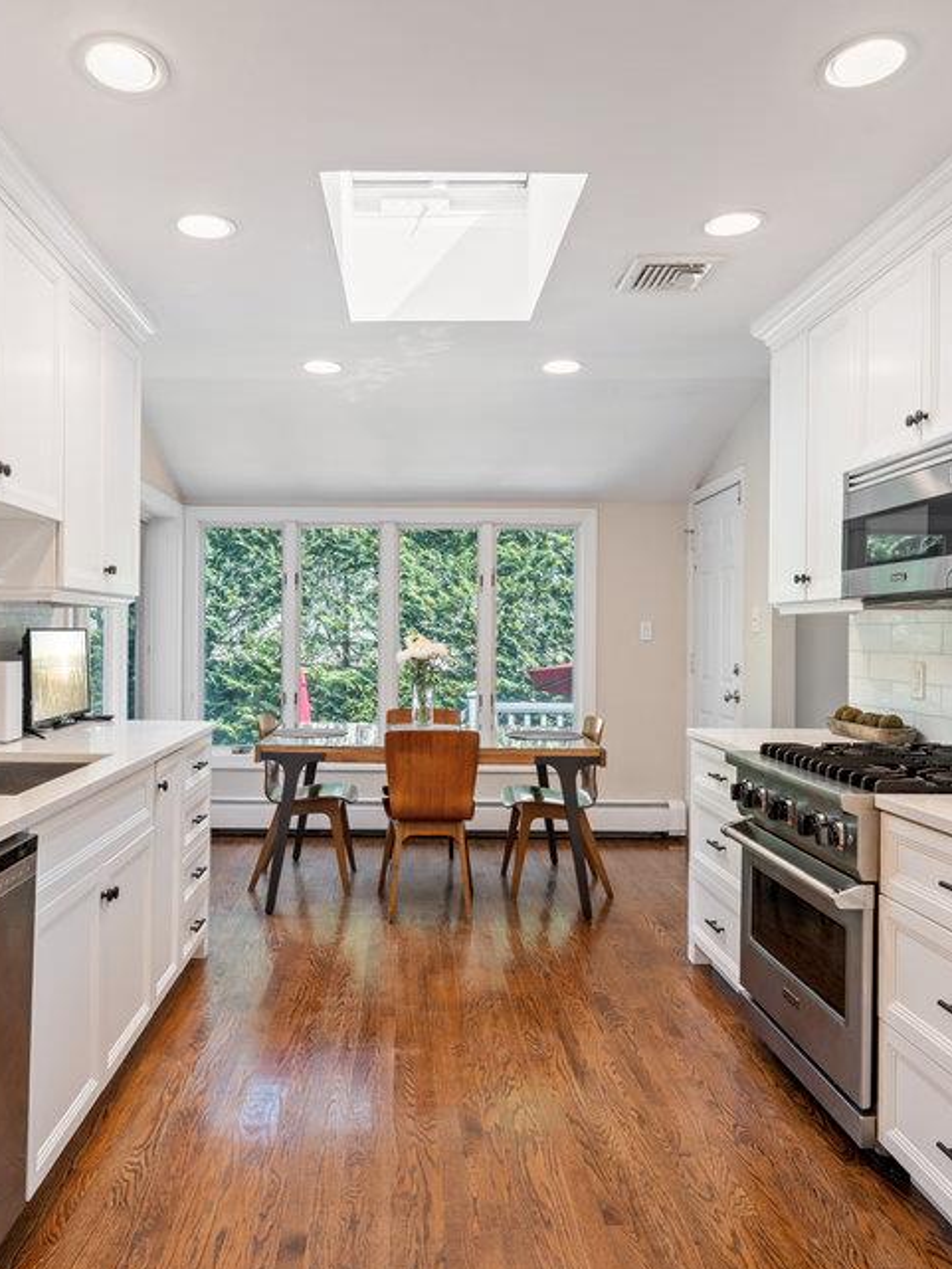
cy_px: 625
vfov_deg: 71.6
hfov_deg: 56.2
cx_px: 362
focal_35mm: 24
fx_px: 880
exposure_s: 1/8
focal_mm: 16
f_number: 5.6
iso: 200
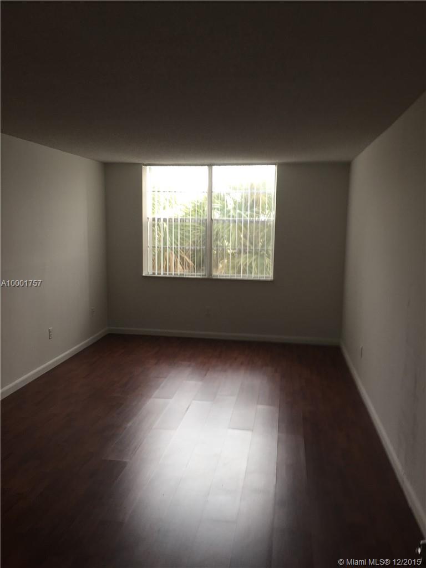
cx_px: 213
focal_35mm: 29
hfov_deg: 48.2
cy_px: 284
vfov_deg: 61.7
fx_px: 476
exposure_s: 1/40
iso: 32
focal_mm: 4.15
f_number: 2.2
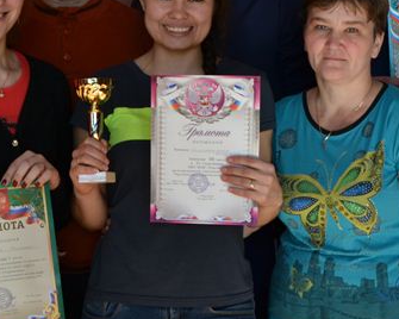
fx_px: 1323
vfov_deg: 13.6
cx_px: 216
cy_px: 14
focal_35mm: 112
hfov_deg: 17.2
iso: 220
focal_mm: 26
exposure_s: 1/125
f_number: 5.6
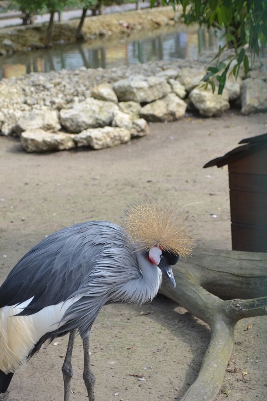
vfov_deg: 24.6
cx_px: 134
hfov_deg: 16.6
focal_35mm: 82
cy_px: 200
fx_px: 917
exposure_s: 1/160
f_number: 6.3
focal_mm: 55
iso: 100
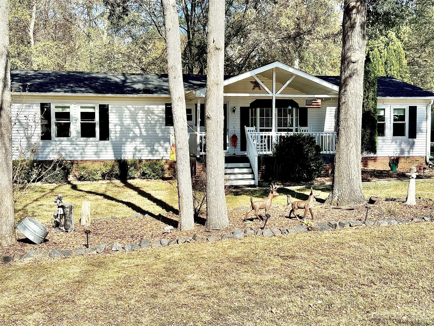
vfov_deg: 30.3
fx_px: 602
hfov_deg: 39.7
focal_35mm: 48
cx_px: 217
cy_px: 163
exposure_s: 1/3096
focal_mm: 6.86
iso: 64
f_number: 1.78
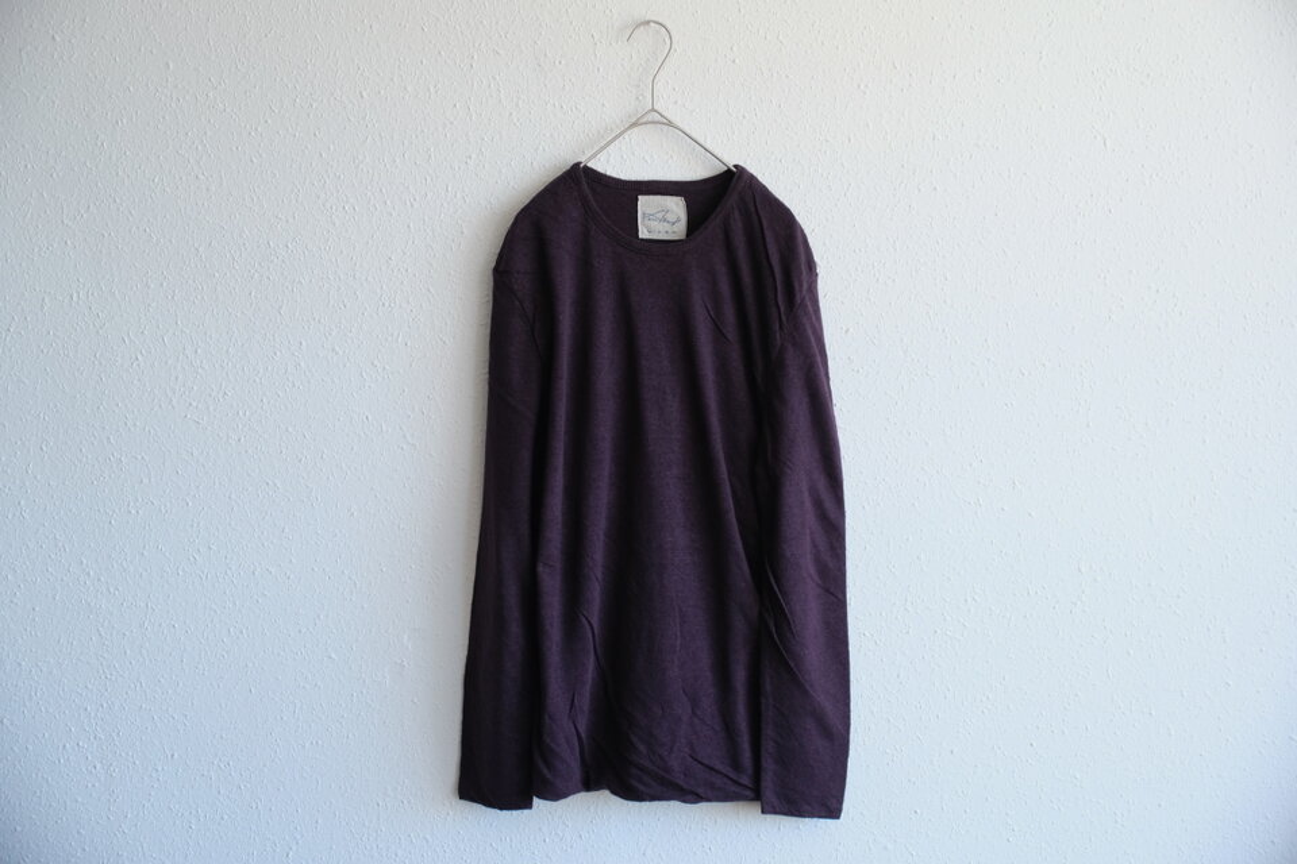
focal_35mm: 52
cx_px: 648
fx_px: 1873
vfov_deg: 26.0
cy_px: 432
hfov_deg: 38.2
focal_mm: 34.5
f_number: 4
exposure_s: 1/80
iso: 800
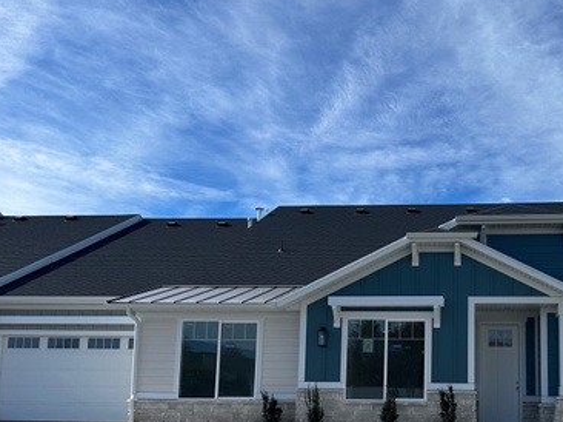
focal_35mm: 42
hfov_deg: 43.2
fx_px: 683
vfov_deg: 33.7
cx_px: 429
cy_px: 310
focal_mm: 6.86
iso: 80
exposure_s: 1/5525
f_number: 1.78
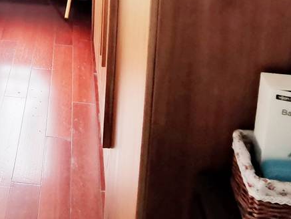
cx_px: 15
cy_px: -126
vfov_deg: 21.2
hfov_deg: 32.2
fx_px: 471
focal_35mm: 56
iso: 320
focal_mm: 2.26
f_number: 2.2
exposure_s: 1/50
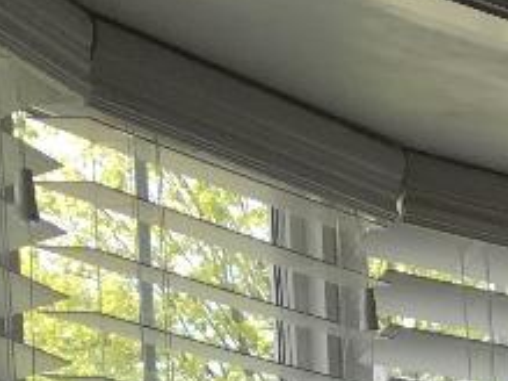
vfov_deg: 7.1
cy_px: 1036
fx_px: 2801
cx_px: 1253
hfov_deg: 9.2
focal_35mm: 191
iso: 25
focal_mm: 4.15
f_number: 2.2
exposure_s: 1/178
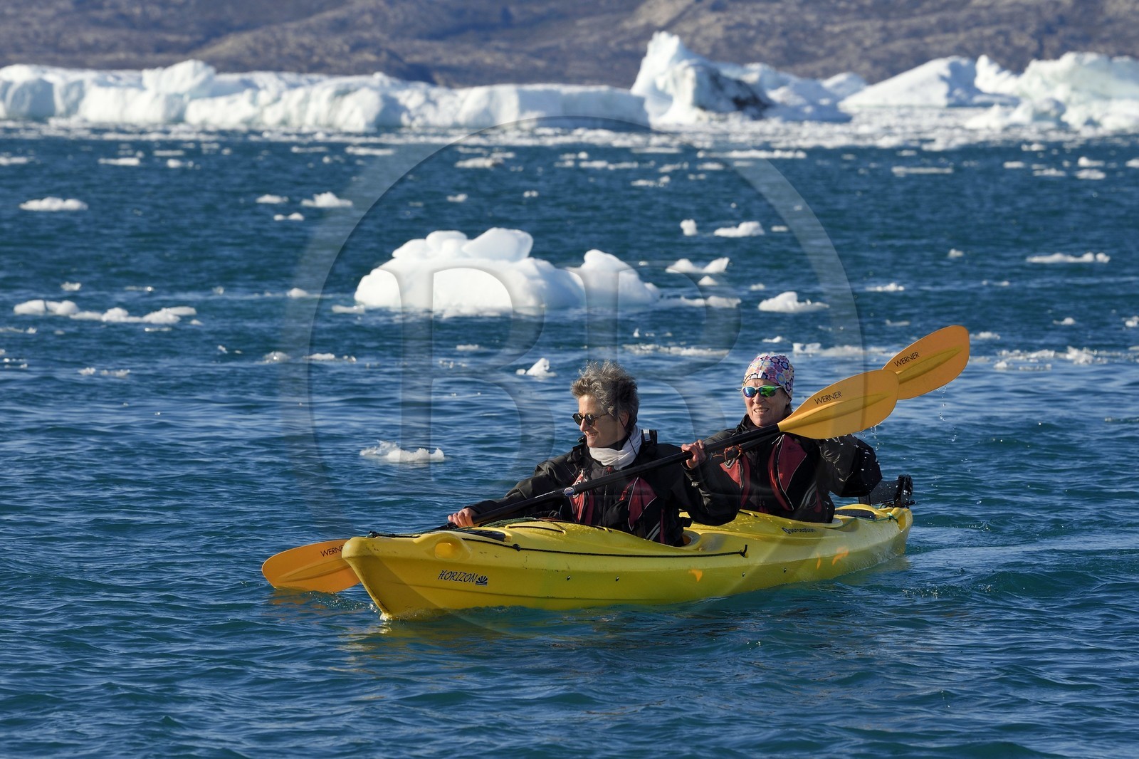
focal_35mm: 200
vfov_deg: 6.9
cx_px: 570
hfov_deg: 10.3
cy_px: 380
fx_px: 6326
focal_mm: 200
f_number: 9
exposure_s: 1/1000
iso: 400
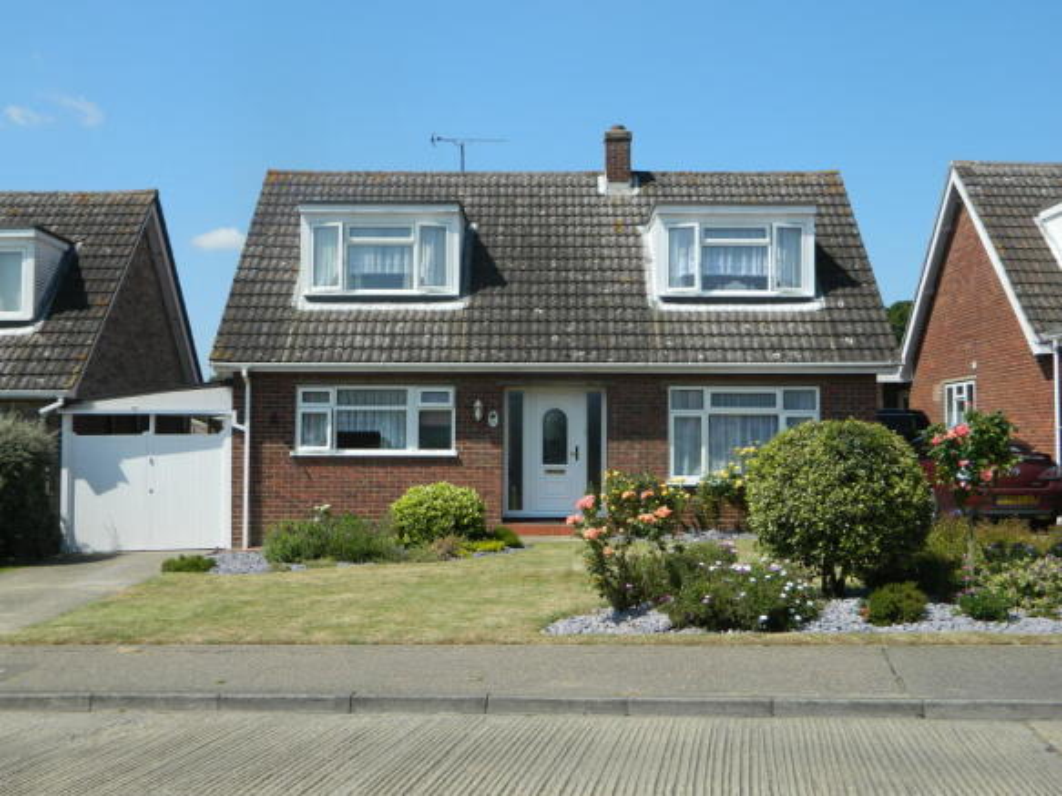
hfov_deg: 45.8
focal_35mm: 41
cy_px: 398
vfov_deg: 35.1
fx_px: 1258
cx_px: 531
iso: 80
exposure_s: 1/800
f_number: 3.5
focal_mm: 7.3
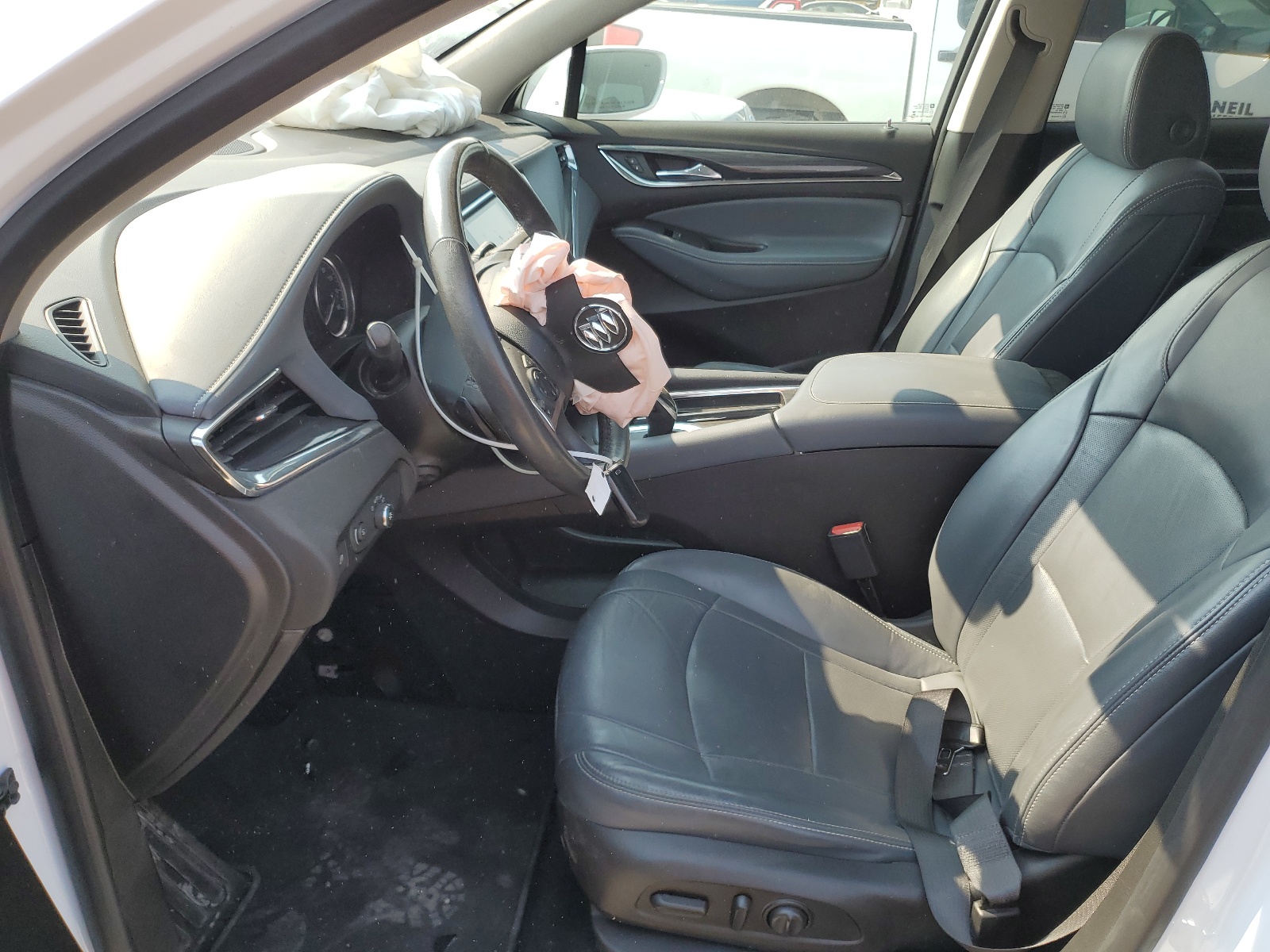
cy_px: 476
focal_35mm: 26
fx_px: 954
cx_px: 635
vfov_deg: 53.1
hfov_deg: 67.3
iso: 50
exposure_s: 1/588
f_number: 1.5
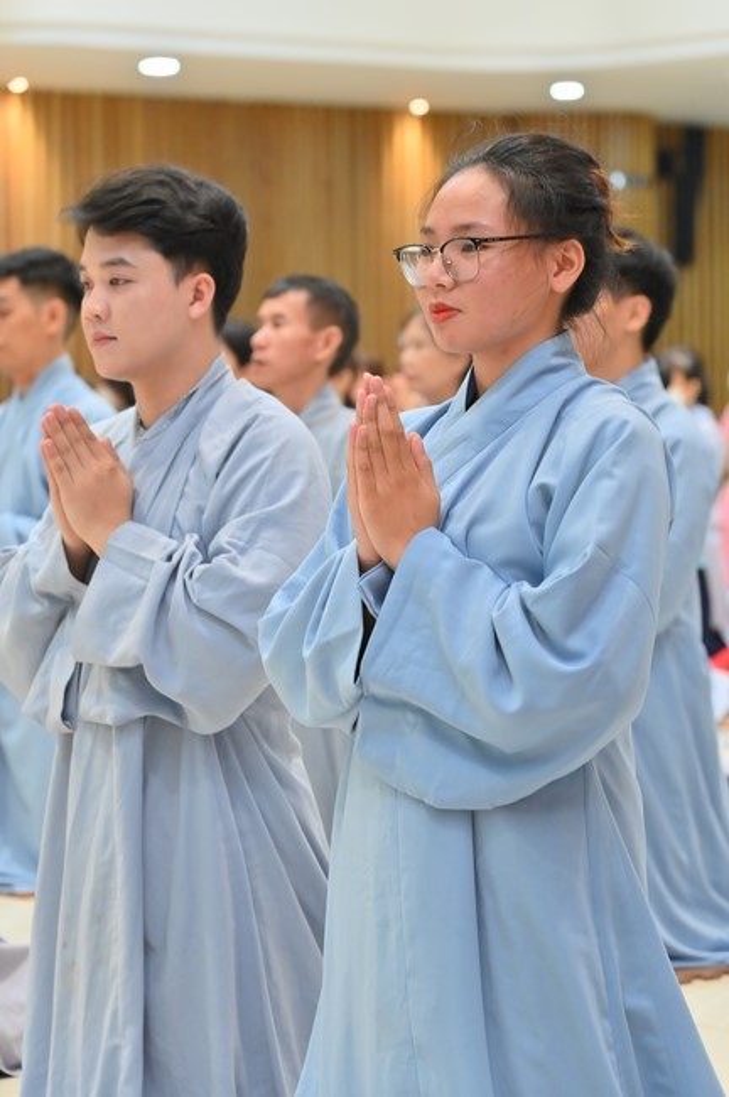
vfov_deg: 17.1
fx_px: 3653
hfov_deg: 11.4
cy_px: 548
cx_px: 364
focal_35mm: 120
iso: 1600
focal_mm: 120
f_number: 5
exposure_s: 1/60
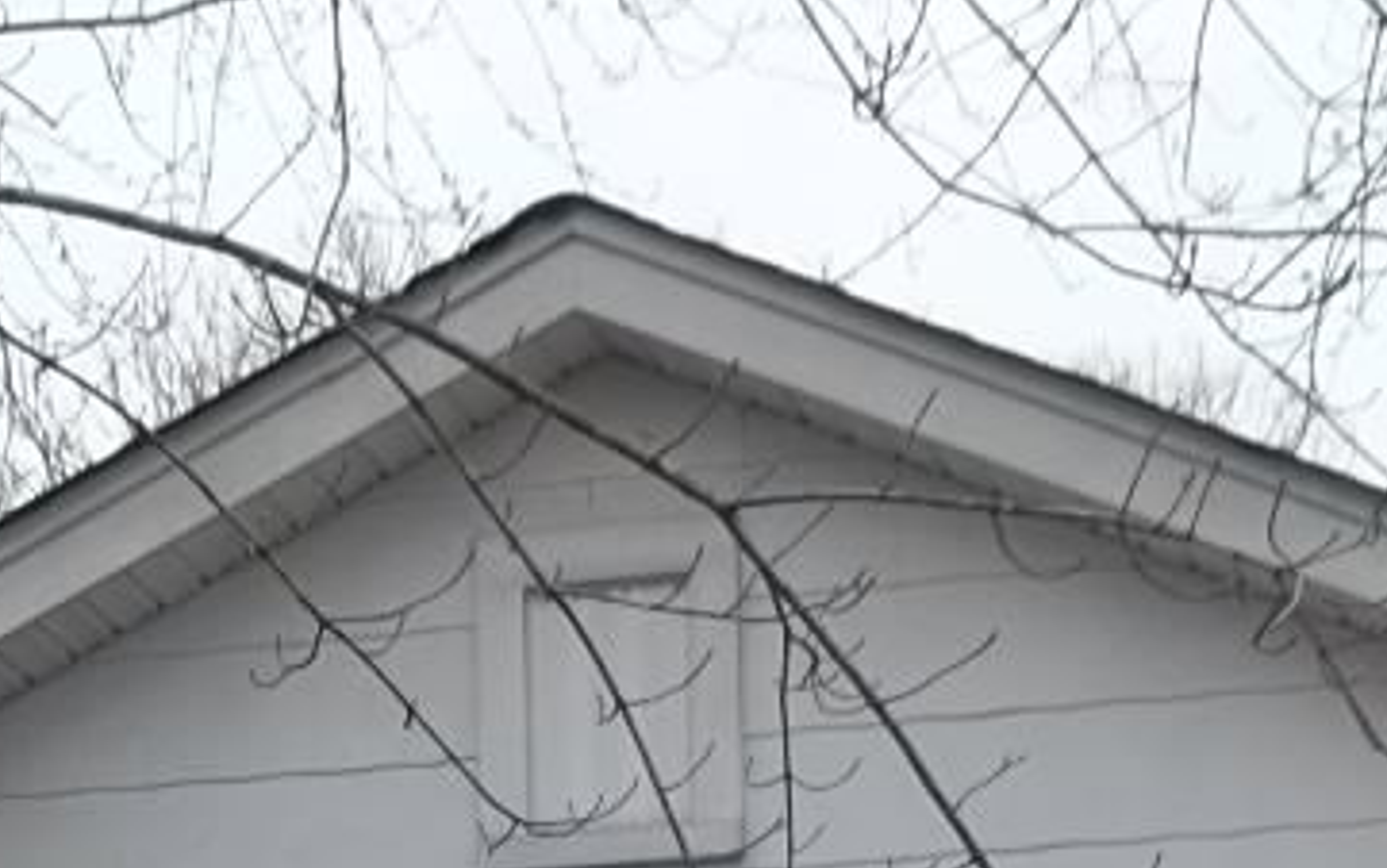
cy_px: 1648
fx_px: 4689
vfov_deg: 9.9
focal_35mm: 124
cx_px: 619
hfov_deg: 16.8
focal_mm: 5.9
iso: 64
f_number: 3.3
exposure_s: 1/125
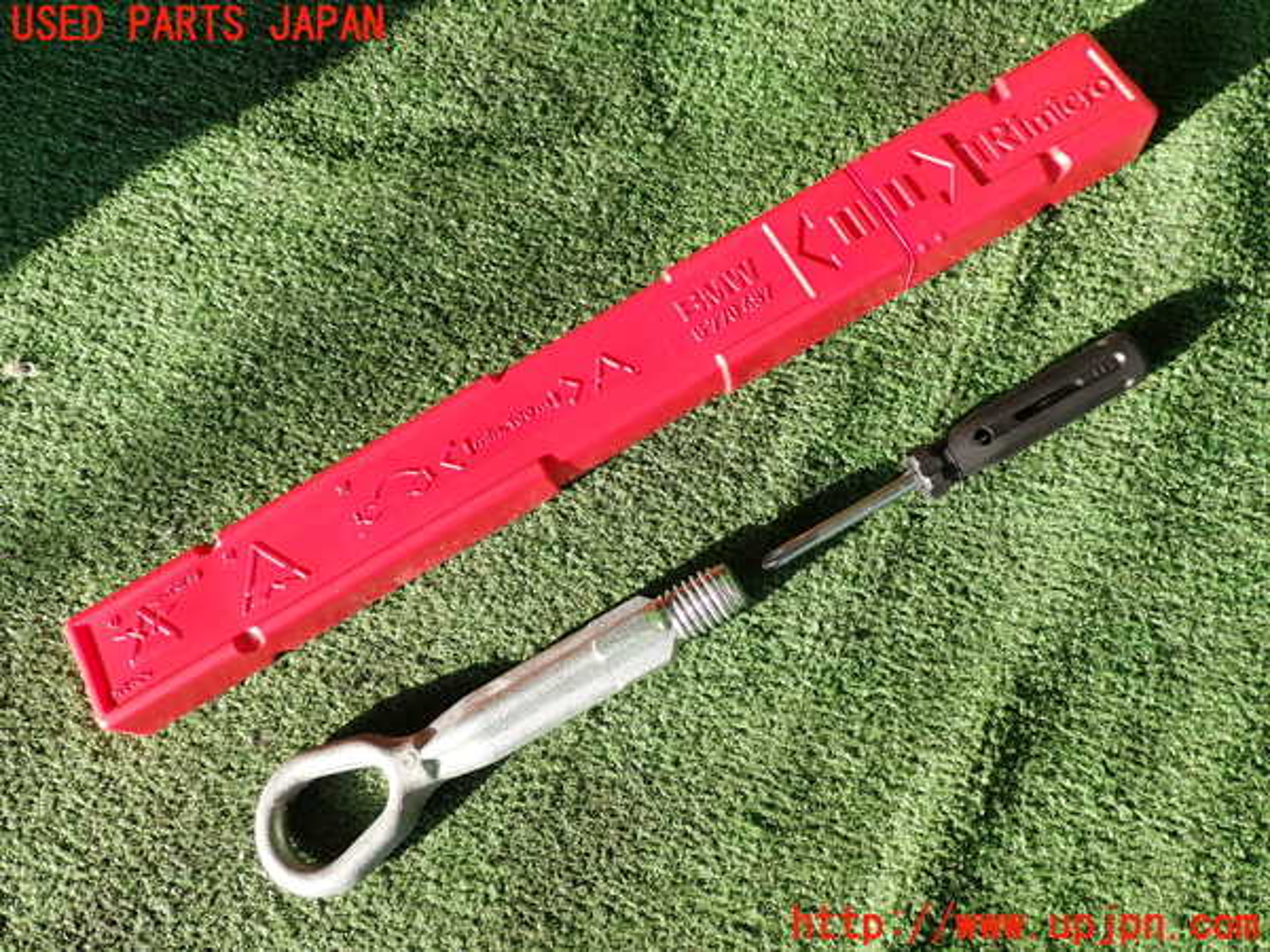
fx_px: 1101
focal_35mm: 30
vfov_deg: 46.8
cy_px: 476
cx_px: 635
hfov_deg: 60.0
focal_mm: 5.4
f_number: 2.3
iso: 100
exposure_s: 1/320
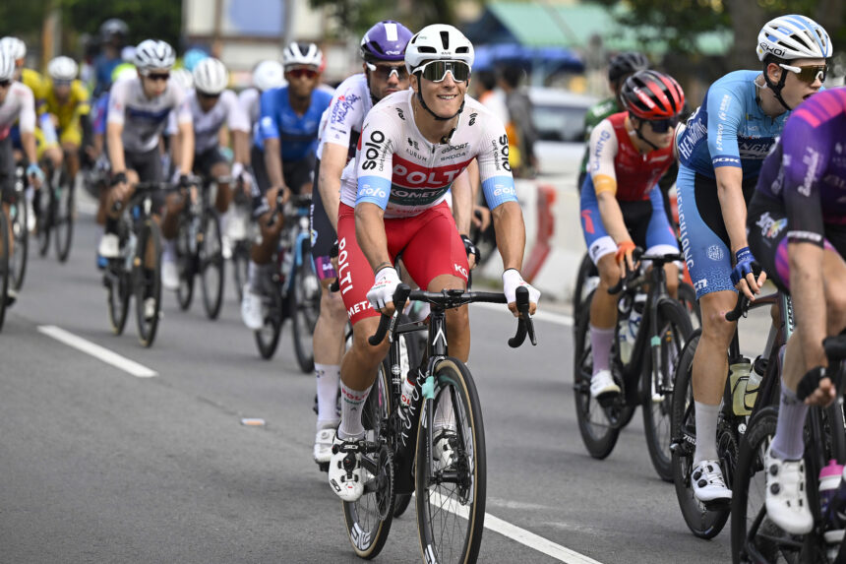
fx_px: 2937
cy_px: 282
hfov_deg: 16.4
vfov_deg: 11.0
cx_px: 423
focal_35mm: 125
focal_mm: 125
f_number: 2.8
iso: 800
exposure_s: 1/6400
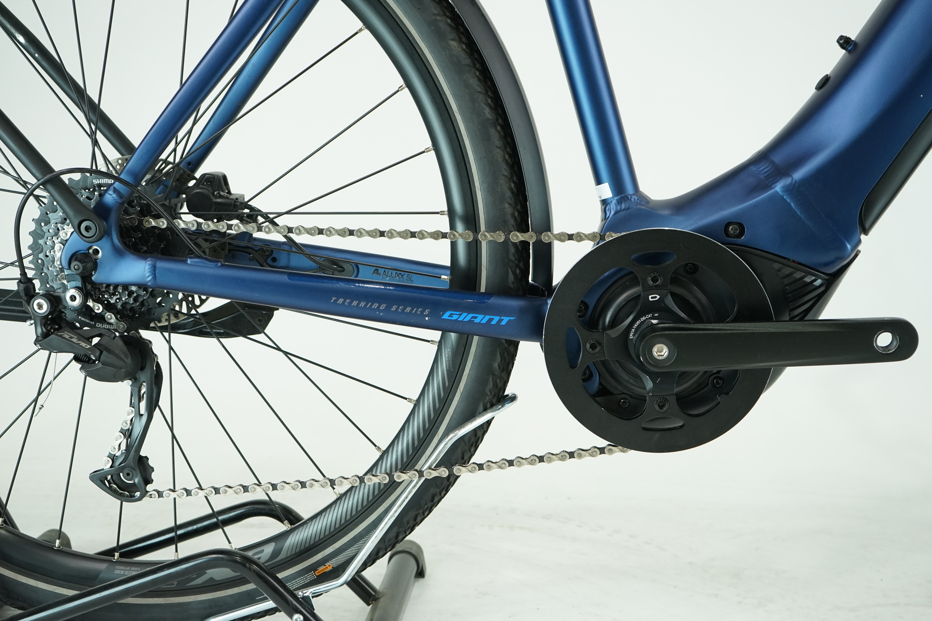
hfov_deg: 45.4
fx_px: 1113
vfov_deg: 31.2
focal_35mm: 43
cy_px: 310
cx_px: 466
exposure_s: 1/200
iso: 1600
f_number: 5.6
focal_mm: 43
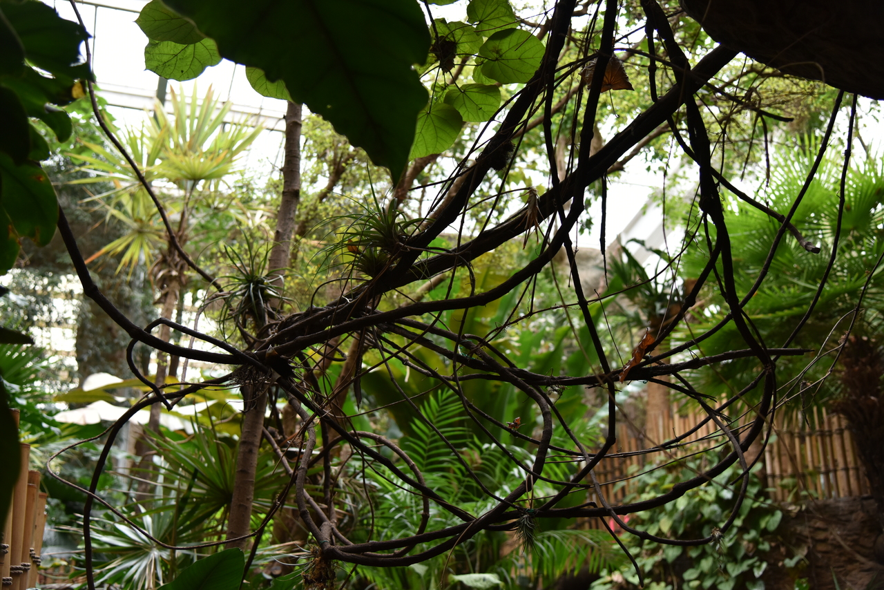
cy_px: 295
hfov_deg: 48.4
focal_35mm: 40
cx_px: 442
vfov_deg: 33.4
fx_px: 982
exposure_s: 1/80
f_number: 4
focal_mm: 40
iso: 900
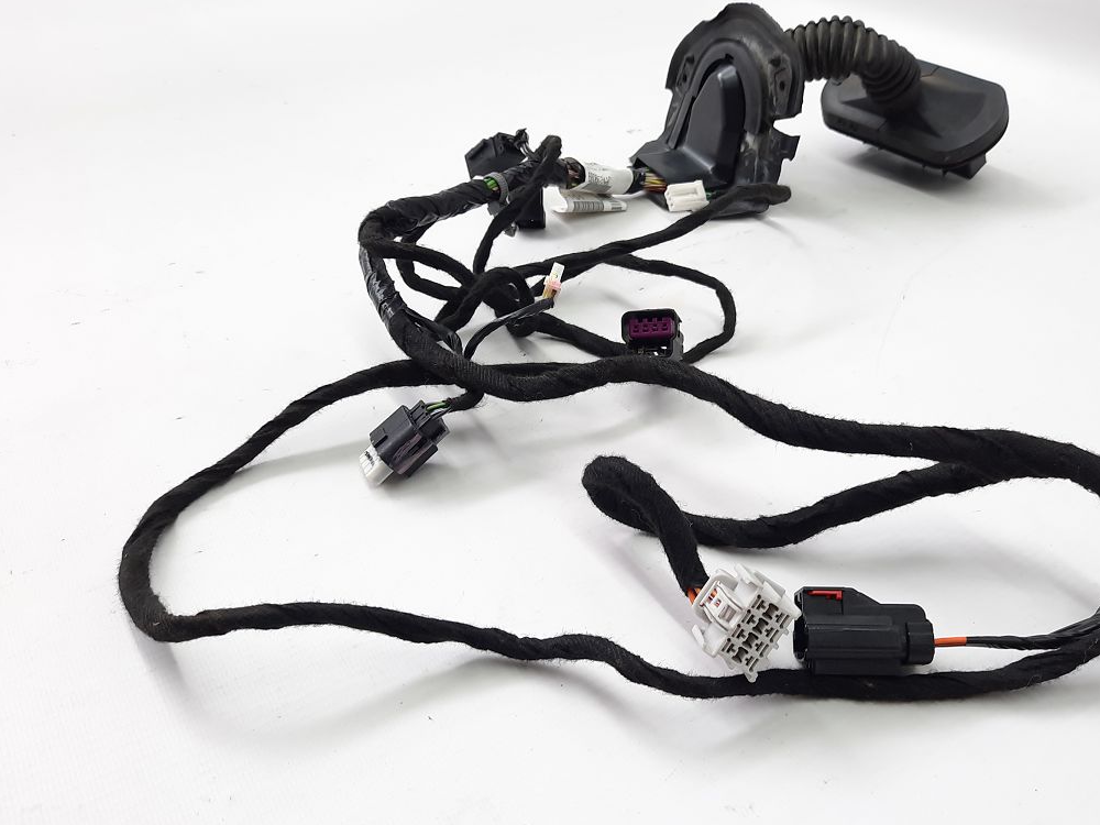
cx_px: 640
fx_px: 953
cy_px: 468
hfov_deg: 59.6
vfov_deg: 46.7
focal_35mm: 30
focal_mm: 4.6
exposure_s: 1/50
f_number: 2
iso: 50
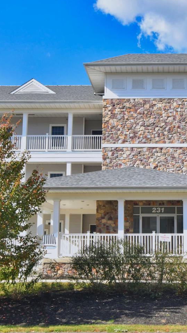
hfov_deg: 20.8
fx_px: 503
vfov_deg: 36.6
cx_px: 156
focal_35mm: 57
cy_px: 166
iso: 400
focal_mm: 24
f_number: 13
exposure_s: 1/250
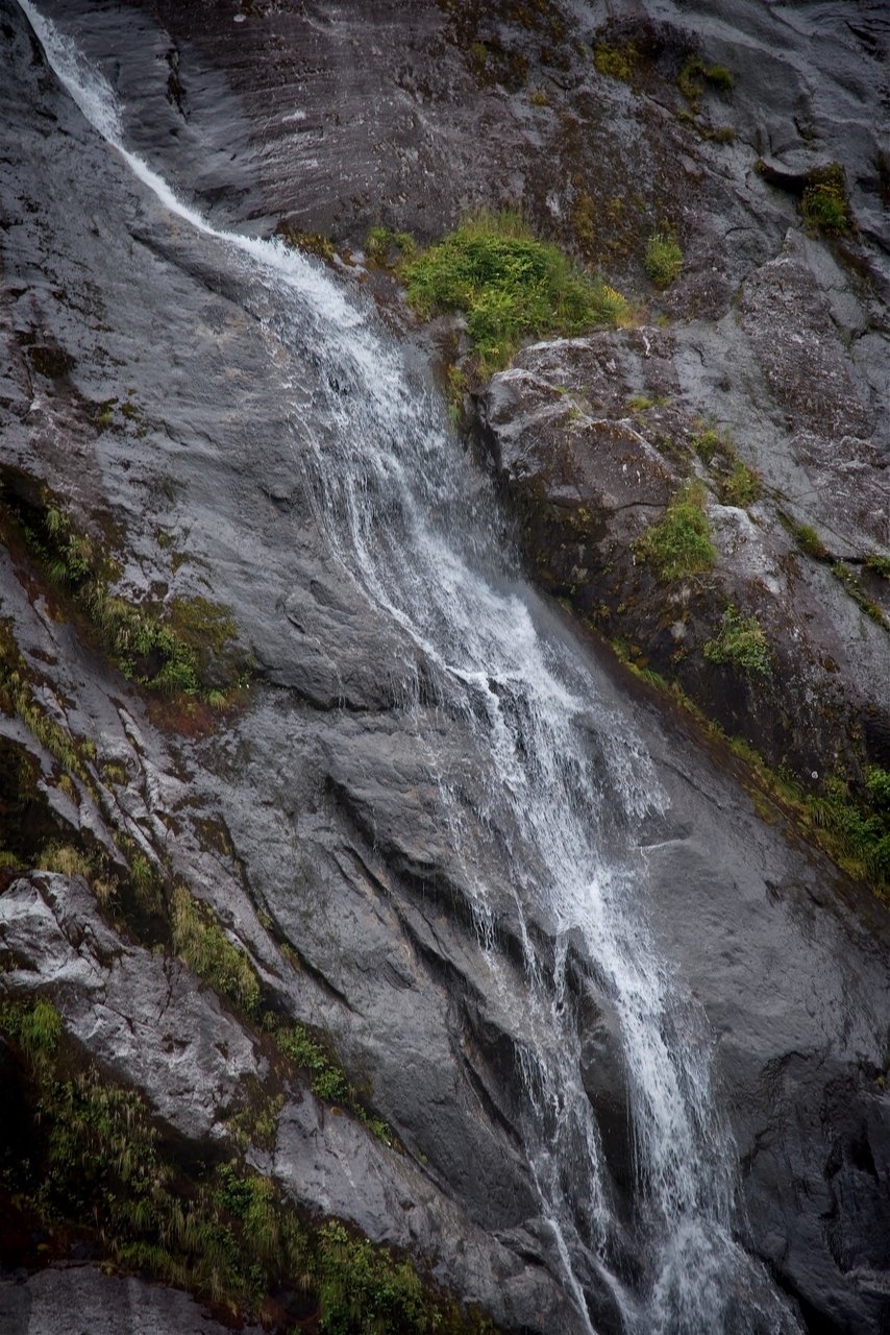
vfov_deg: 17.1
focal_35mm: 120
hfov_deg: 11.4
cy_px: 668
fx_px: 4447
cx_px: 445
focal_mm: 120
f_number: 4
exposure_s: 1/250
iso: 100
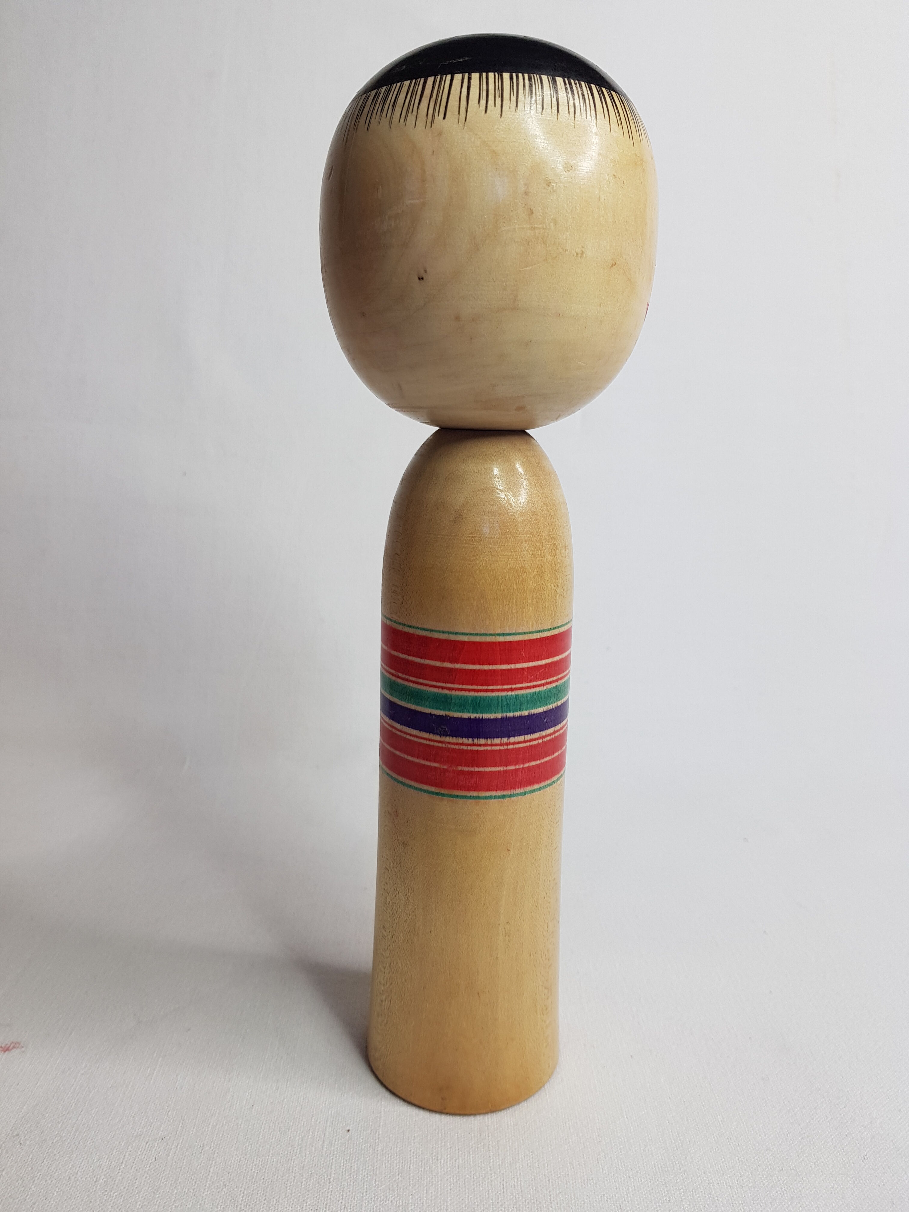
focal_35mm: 26
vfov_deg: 67.3
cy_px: 606
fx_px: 910
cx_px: 454
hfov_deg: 53.1
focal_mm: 4.2
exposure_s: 1/126
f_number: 1.7
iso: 40
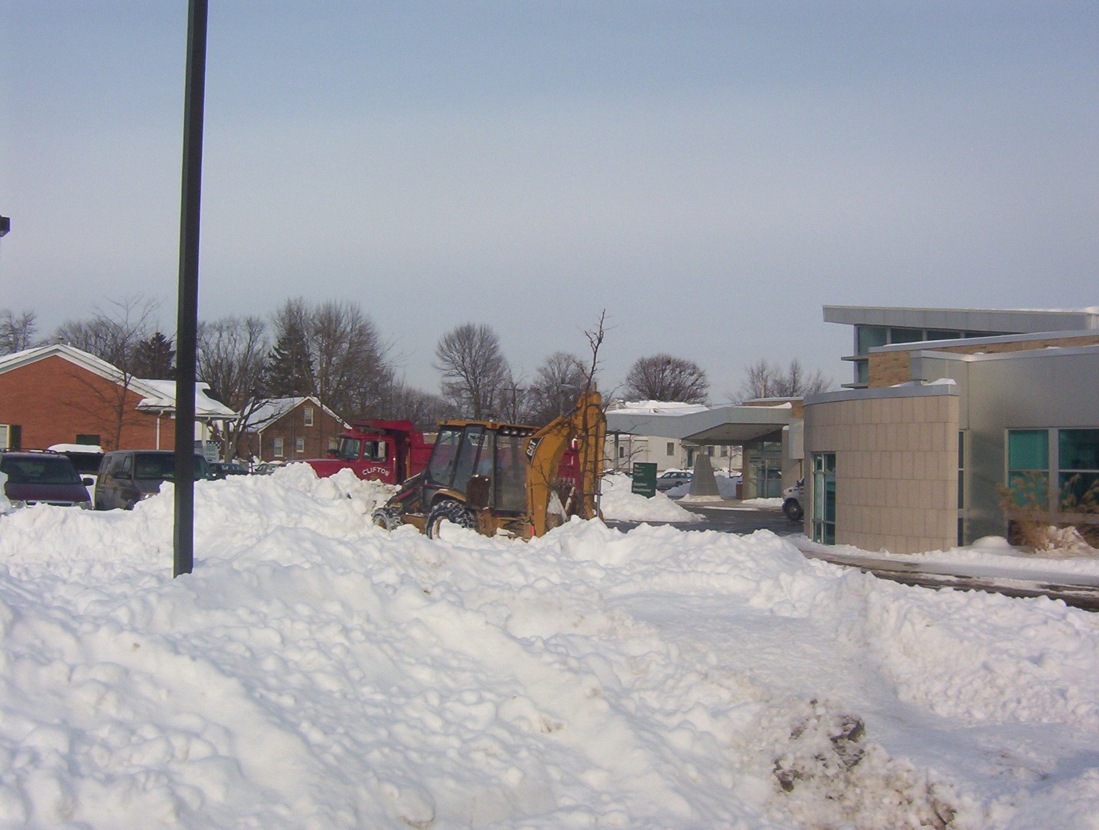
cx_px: 550
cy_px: 415
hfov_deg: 51.2
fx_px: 1146
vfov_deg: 39.8
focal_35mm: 36
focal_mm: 5.54
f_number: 5.24
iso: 100
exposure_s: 1/1701
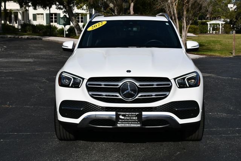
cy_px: 80
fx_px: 429
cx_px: 120
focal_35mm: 64
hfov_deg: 31.4
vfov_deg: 21.3
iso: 100
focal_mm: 32
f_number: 10
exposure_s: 1/400
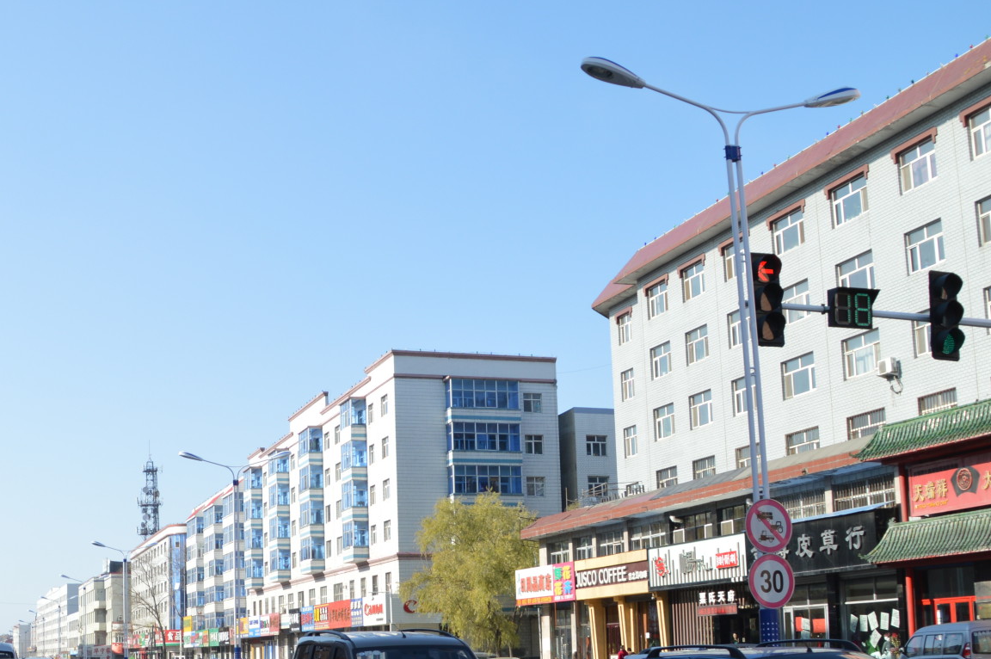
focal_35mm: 48
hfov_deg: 40.4
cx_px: 302
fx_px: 1320
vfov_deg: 27.7
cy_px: 481
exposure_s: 1/250
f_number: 8
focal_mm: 18
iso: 100
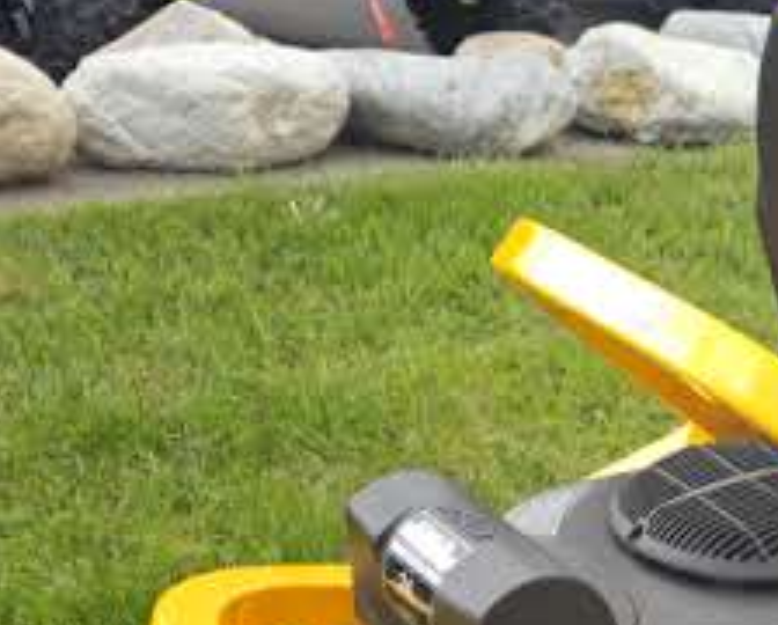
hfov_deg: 21.3
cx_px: 1049
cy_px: 743
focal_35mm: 80
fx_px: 1845
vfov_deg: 18.3
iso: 10
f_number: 1.7
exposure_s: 1/130
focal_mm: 6.3
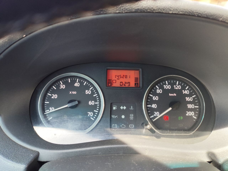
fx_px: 165
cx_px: 114
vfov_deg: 54.9
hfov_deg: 69.4
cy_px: 86
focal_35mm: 25
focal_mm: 4.71
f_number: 1.79
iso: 80
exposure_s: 1/100
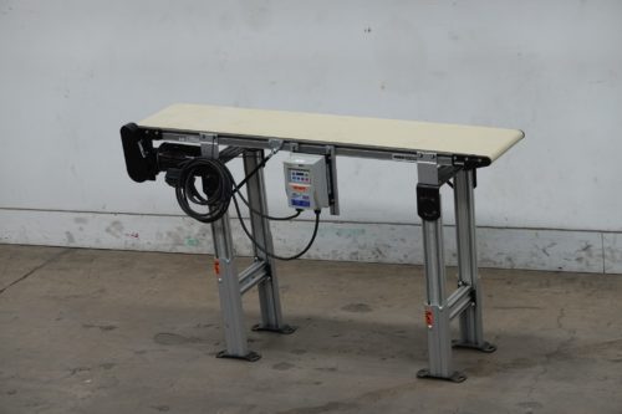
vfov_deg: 13.4
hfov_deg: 20.0
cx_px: 311
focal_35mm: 102
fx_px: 1762
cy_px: 207
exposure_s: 1/125
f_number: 4
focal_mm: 37.41
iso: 640
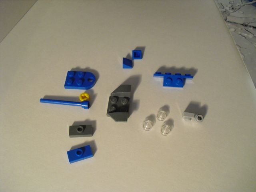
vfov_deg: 39.7
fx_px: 266
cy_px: 96
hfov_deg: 51.4
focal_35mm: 36
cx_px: 128
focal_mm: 6.3
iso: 400
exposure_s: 1/60
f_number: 3.1
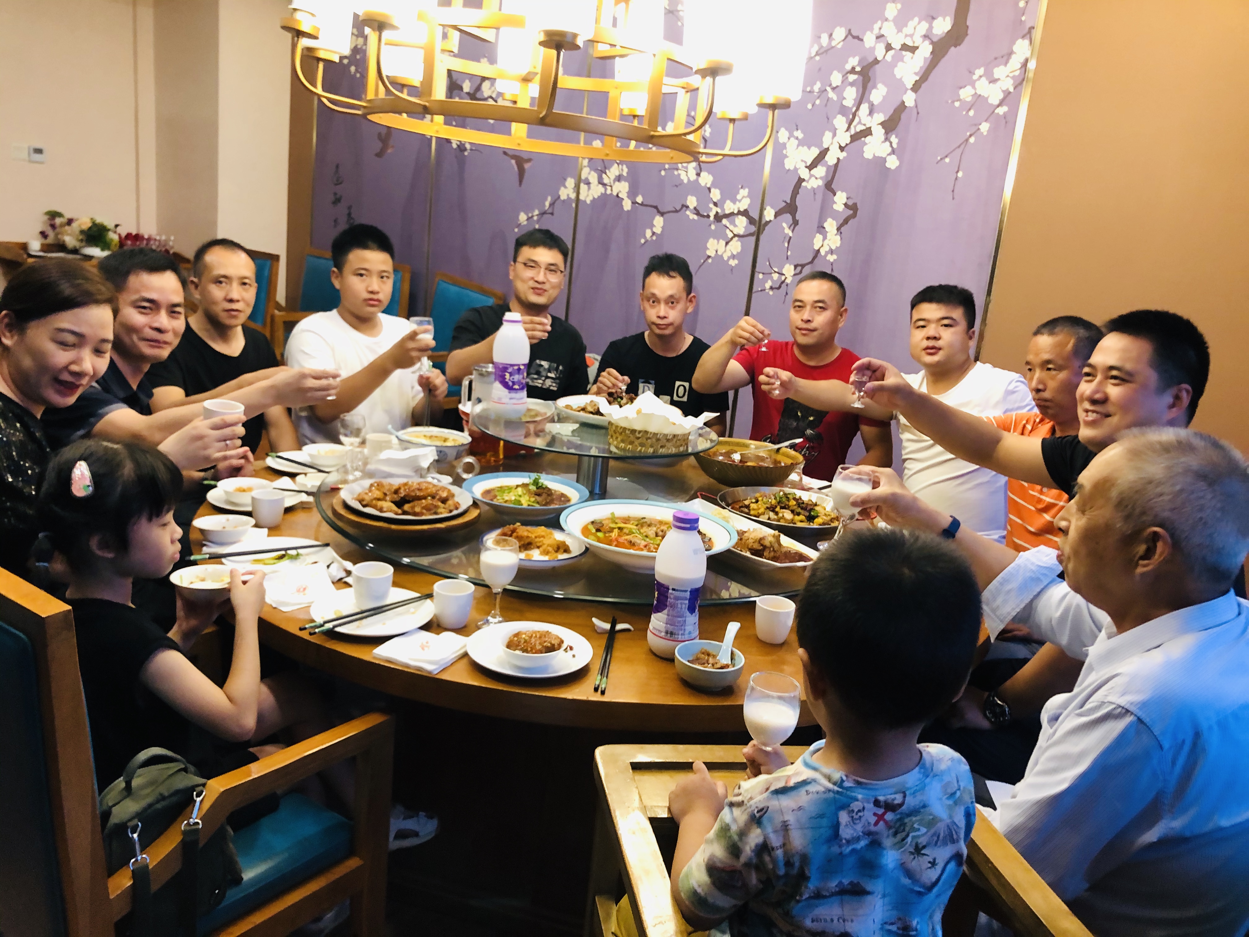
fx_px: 1010
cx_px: 624
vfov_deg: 49.7
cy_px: 468
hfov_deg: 63.4
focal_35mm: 28
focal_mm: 4
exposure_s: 1/17
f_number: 1.8
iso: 80
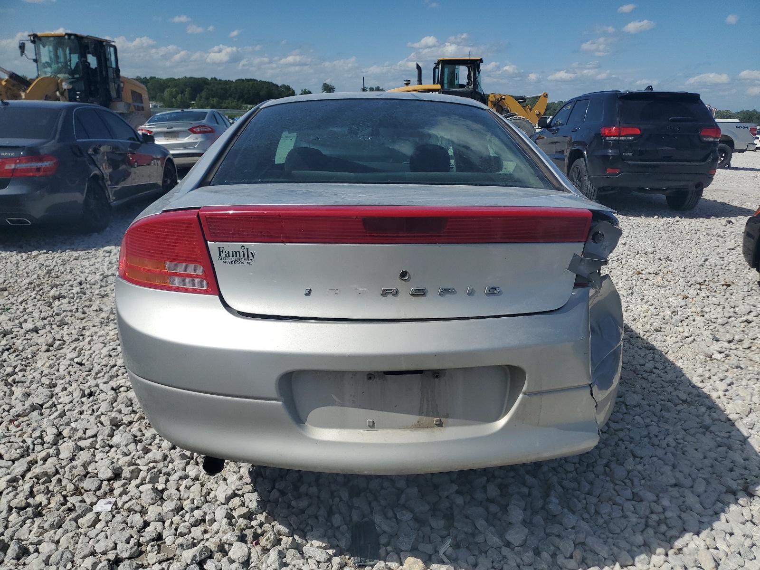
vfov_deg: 53.1
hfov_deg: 67.3
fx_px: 571
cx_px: 380
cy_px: 285
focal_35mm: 26
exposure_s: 1/10000
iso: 50
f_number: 1.5
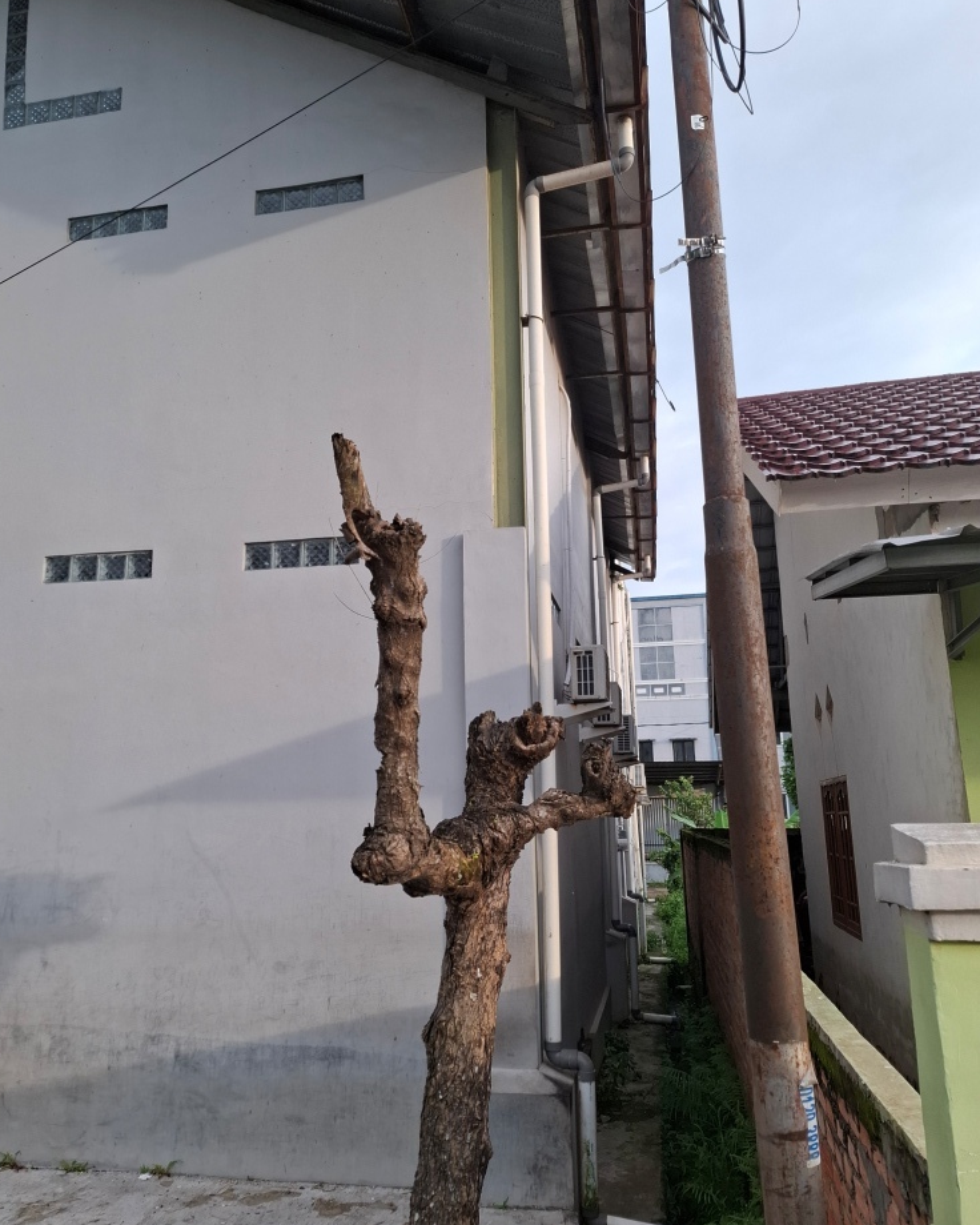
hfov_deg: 56.8
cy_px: 627
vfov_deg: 68.1
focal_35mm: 25
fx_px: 906
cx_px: 491
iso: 50
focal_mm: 5.54
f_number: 1.8
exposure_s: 1/110
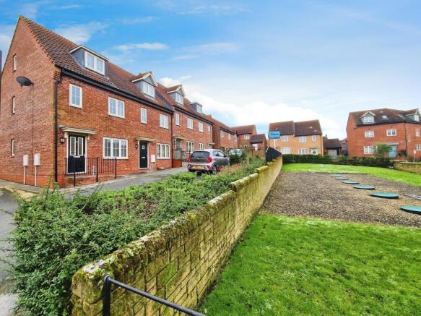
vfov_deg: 89.9
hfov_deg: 106.2
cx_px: 210
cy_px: 158
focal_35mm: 13
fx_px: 158
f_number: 2.2
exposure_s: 1/522
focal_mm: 2.2
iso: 50
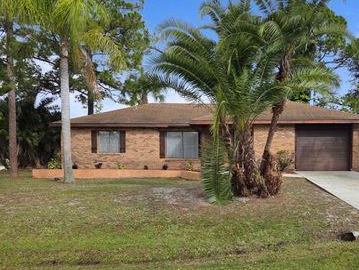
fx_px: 332
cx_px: 242
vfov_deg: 44.0
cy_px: 162
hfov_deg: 55.5
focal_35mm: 32
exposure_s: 1/3151
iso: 80
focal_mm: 5.4
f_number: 1.8
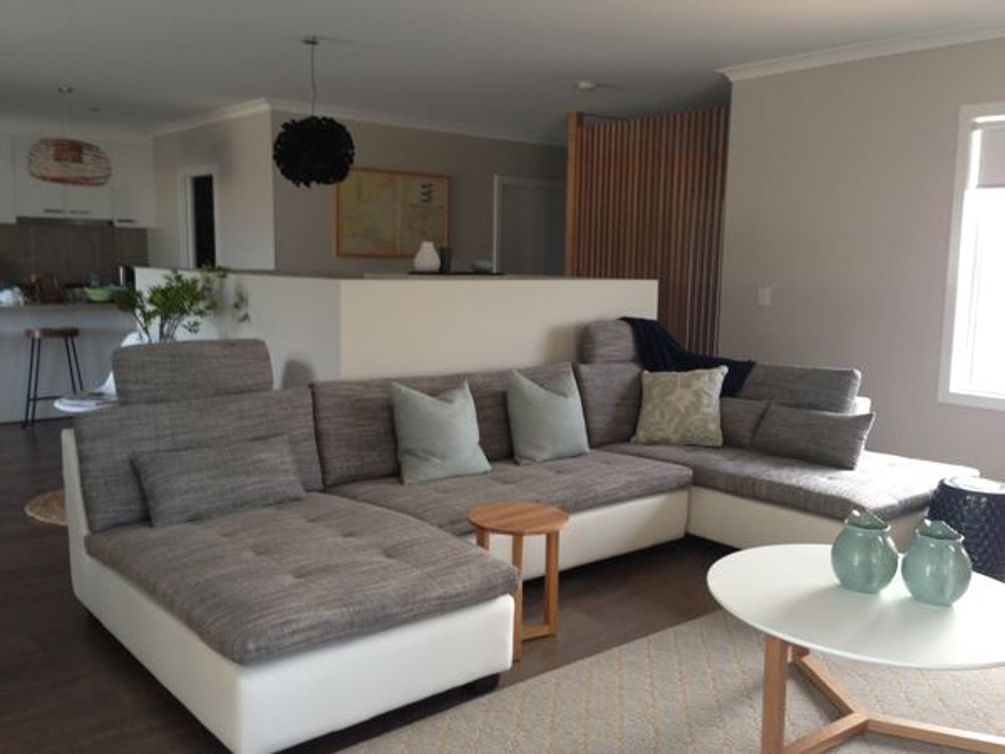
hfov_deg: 55.4
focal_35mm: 33
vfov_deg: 42.9
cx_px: 502
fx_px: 958
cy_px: 377
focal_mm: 4.13
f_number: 2.4
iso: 80
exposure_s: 1/20
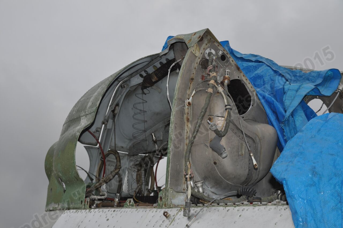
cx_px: 172
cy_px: 114
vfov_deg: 22.6
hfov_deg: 33.4
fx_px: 571
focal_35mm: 60
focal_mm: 40
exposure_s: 1/160
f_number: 5.6
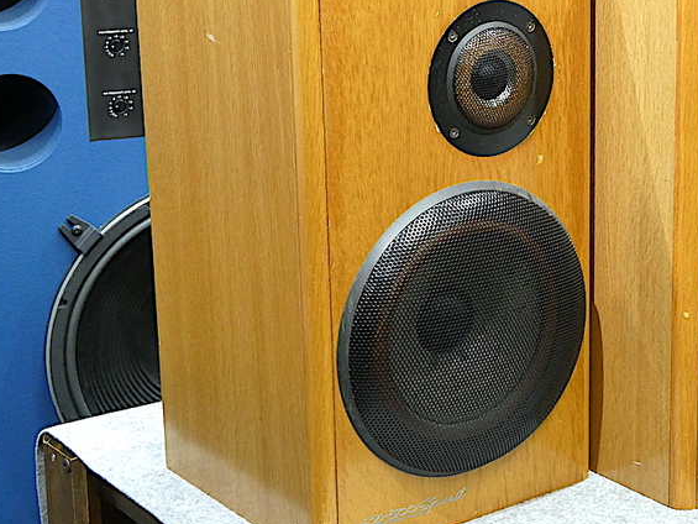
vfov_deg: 17.4
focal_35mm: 85
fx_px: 1714
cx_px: 516
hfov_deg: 22.8
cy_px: 222
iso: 400
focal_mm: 9
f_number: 5.6
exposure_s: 1/5
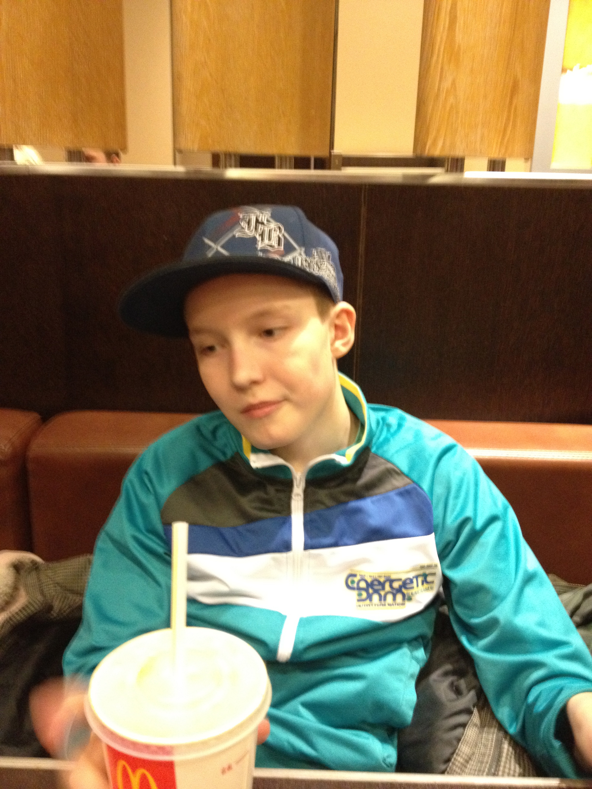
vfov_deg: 52.6
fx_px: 798
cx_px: 296
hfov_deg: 40.7
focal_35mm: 35
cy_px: 394
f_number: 2.4
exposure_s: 1/15
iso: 500
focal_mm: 4.28
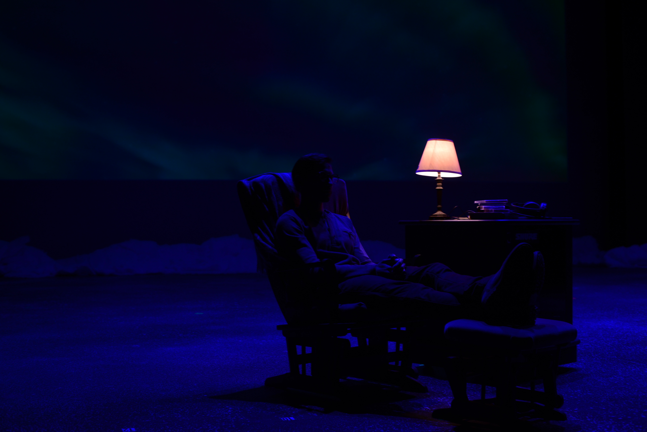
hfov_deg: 39.6
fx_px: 899
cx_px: 324
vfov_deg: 27.0
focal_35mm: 50
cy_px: 216
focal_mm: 50
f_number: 4.5
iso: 640
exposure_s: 1/50
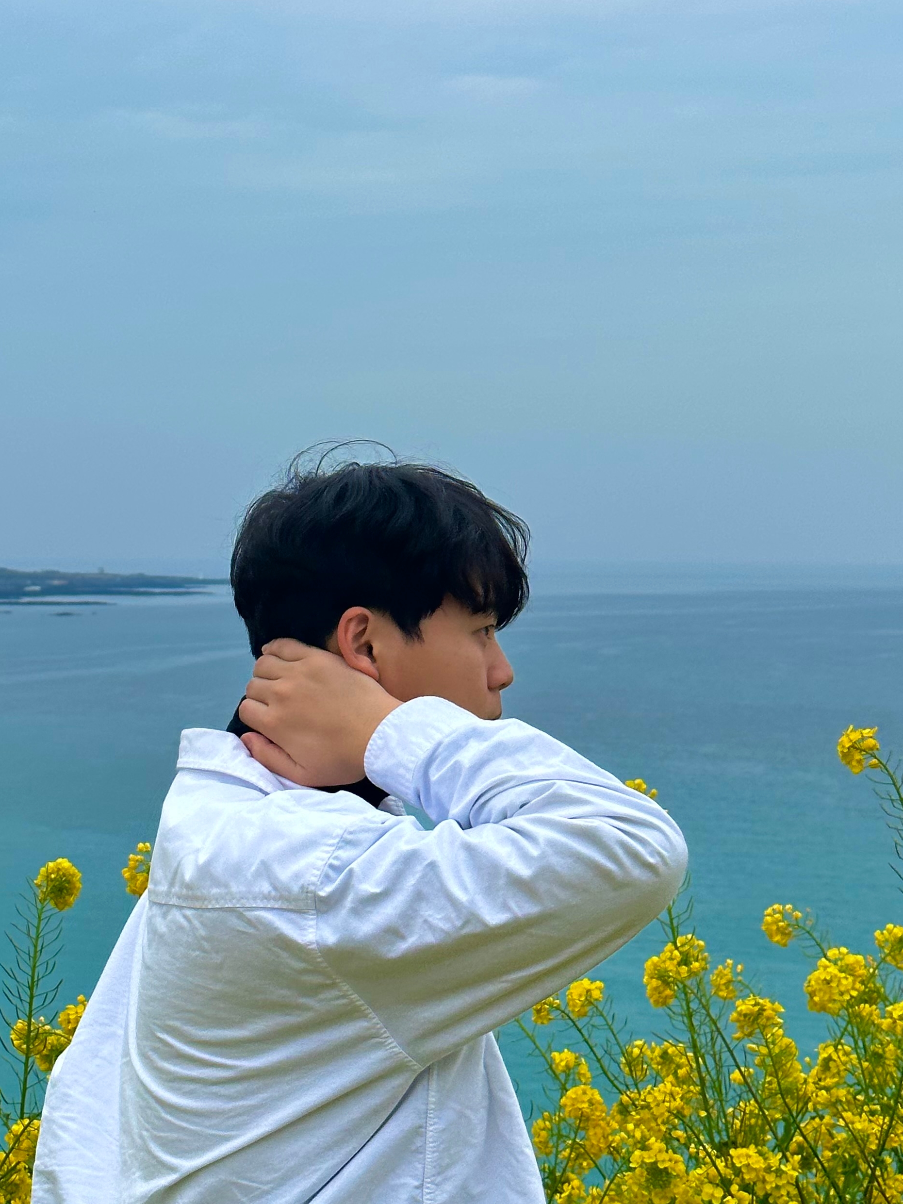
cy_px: 526
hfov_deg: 18.9
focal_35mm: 78
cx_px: 360
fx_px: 2713
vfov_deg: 25.0
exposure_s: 1/2252
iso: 64
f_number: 1.78
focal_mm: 6.86
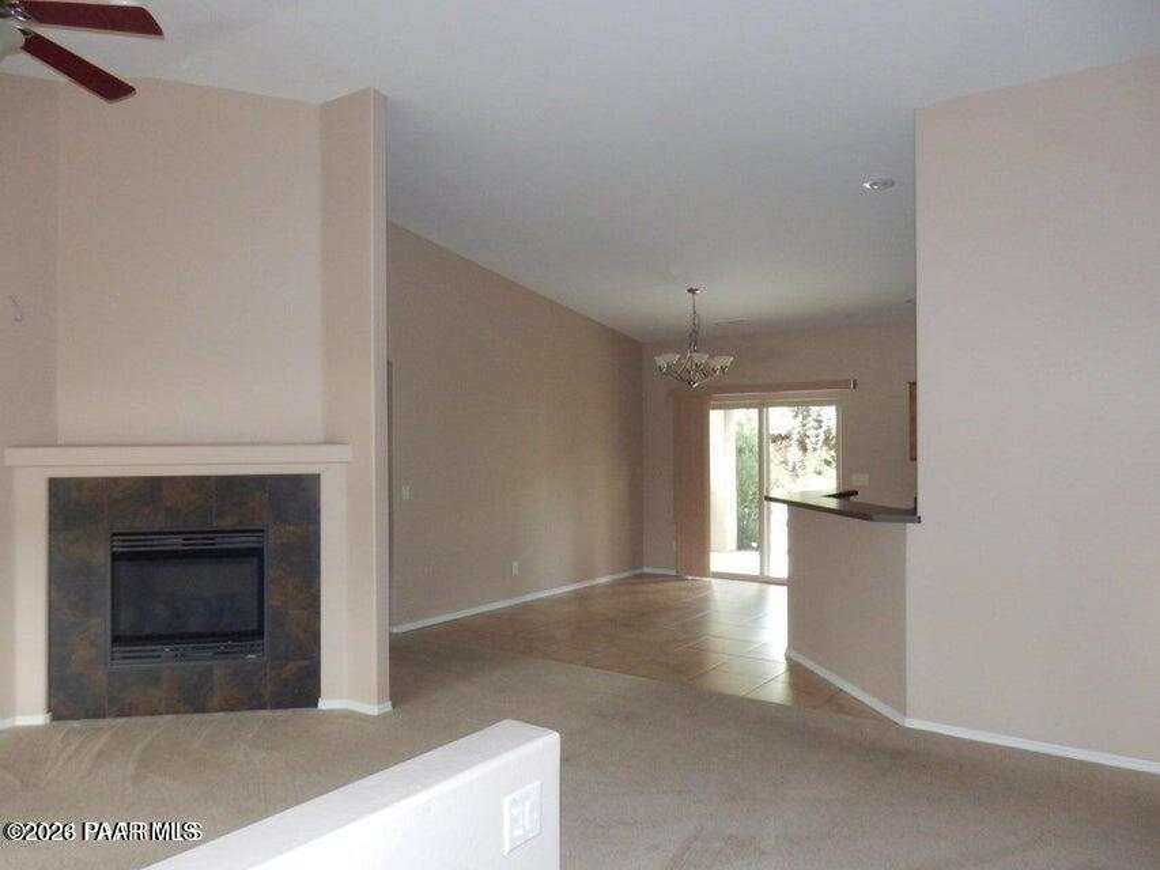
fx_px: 838
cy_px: 435
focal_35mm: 25
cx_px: 580
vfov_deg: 54.9
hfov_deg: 69.4
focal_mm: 4.5
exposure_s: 1/30
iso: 400
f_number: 3
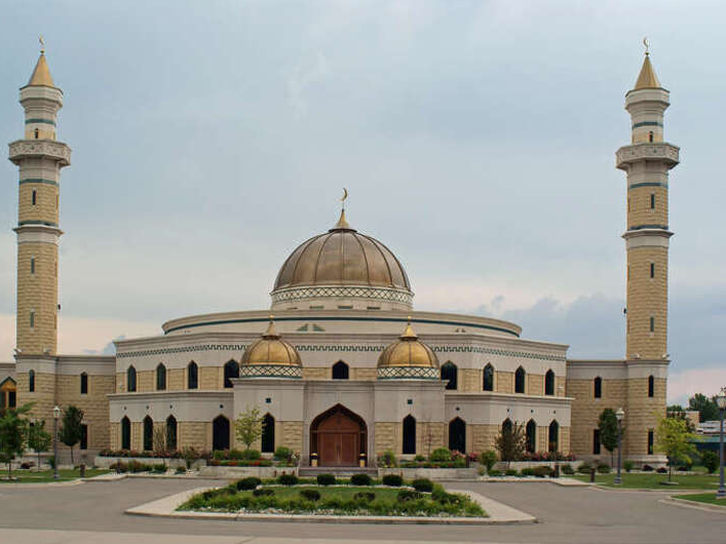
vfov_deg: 29.7
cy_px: 274
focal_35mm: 49
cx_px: 317
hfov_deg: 38.9
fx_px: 1028
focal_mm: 30
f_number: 11
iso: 100
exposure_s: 1/100
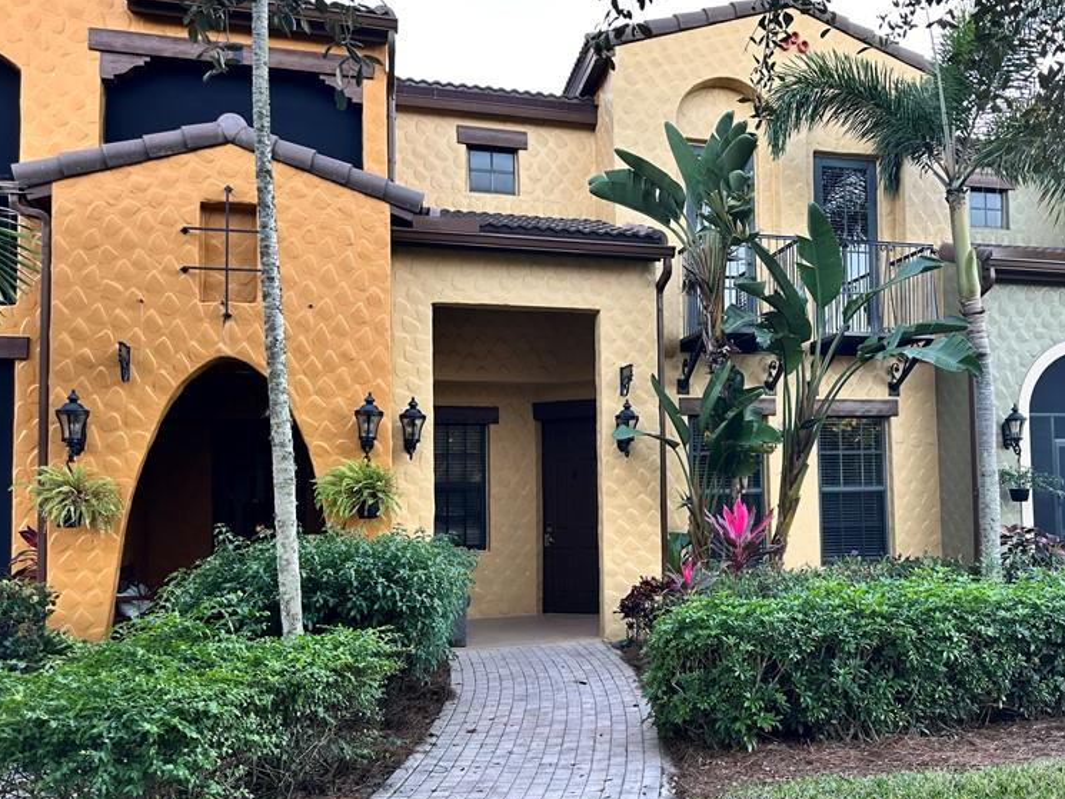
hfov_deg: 54.3
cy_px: 430
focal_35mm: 33
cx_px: 705
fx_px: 1015
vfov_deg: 42.9
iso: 80
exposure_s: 1/121
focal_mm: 6.86
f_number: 1.78
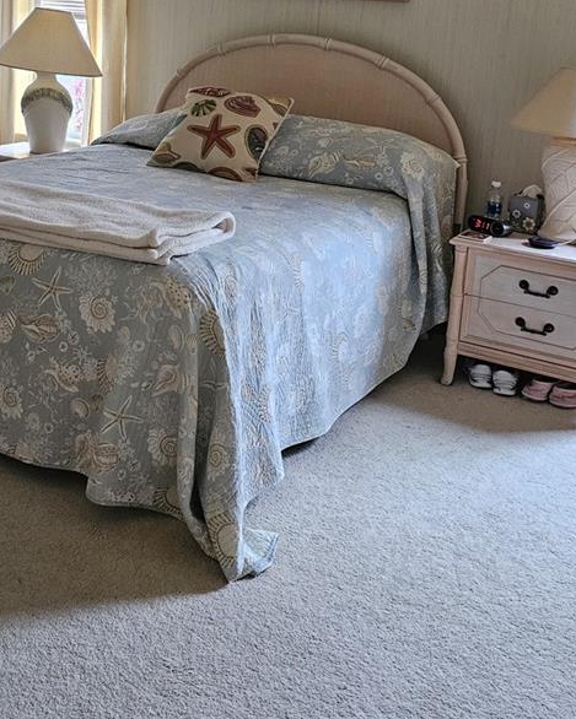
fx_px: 980
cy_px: 148
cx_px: 111
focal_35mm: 46
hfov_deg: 31.8
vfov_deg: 38.9
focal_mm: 6.3
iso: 1000
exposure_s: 1/120
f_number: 1.7
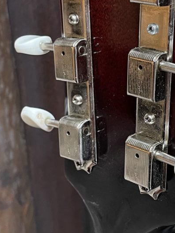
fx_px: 506
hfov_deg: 19.5
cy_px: 89
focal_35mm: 75
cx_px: 127
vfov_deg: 25.9
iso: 200
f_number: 1.6
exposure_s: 1/50
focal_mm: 4.2
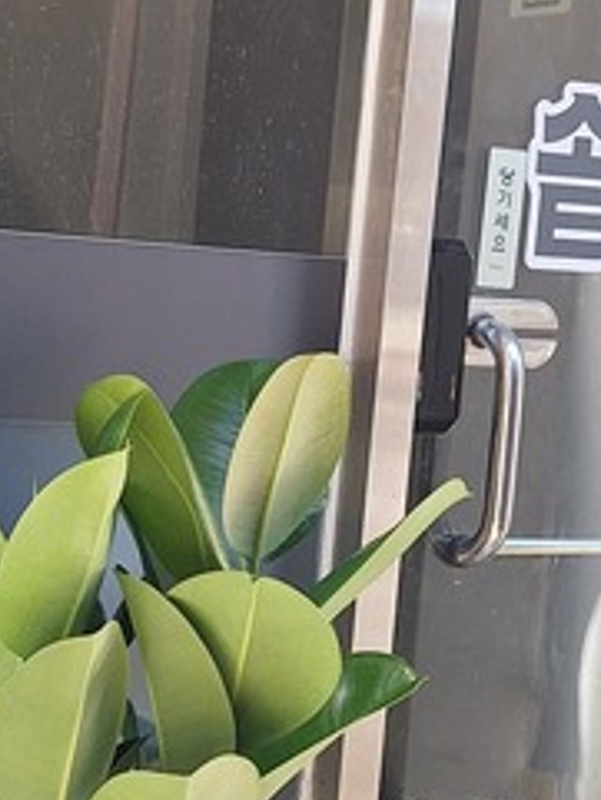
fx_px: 2058
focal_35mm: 89
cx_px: 60
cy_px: 662
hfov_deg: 16.4
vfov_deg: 21.7
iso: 40
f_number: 1.8
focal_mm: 5.54
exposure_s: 1/124
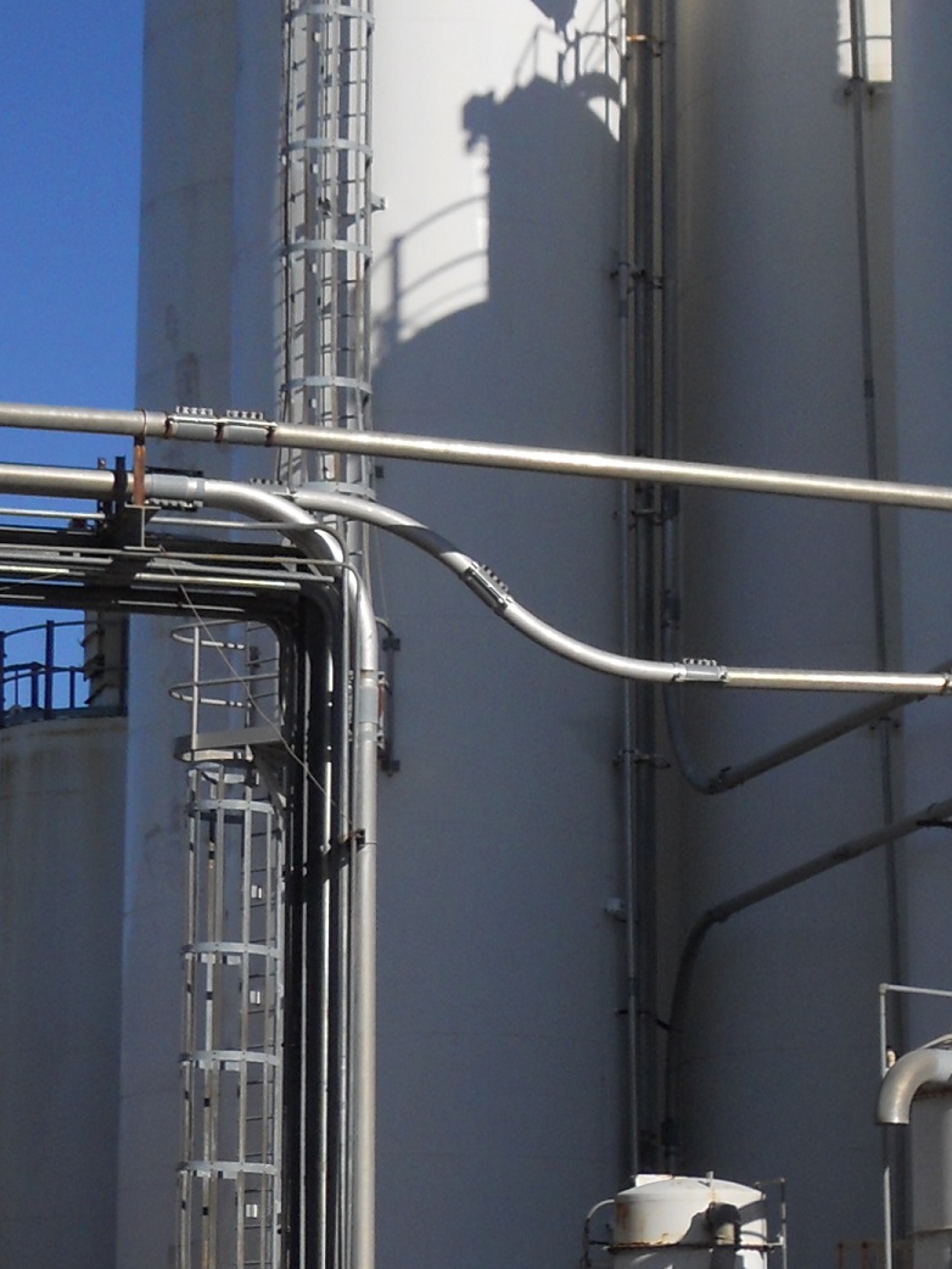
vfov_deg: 16.6
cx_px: 760
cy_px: 419
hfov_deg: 12.5
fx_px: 4325
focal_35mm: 118
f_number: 6.4
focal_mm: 7.3
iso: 80
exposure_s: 1/500
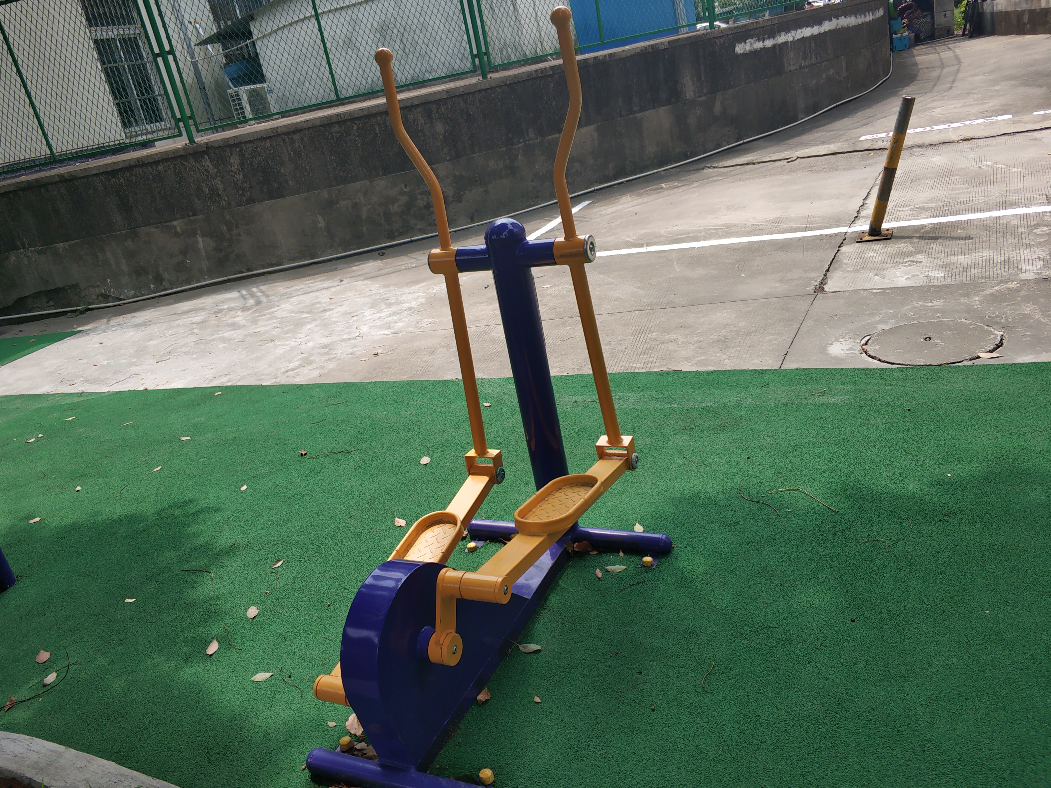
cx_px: 513
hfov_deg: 63.4
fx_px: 850
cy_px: 402
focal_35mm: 28
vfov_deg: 49.7
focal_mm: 3.82
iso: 100
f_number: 1.8
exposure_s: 1/960
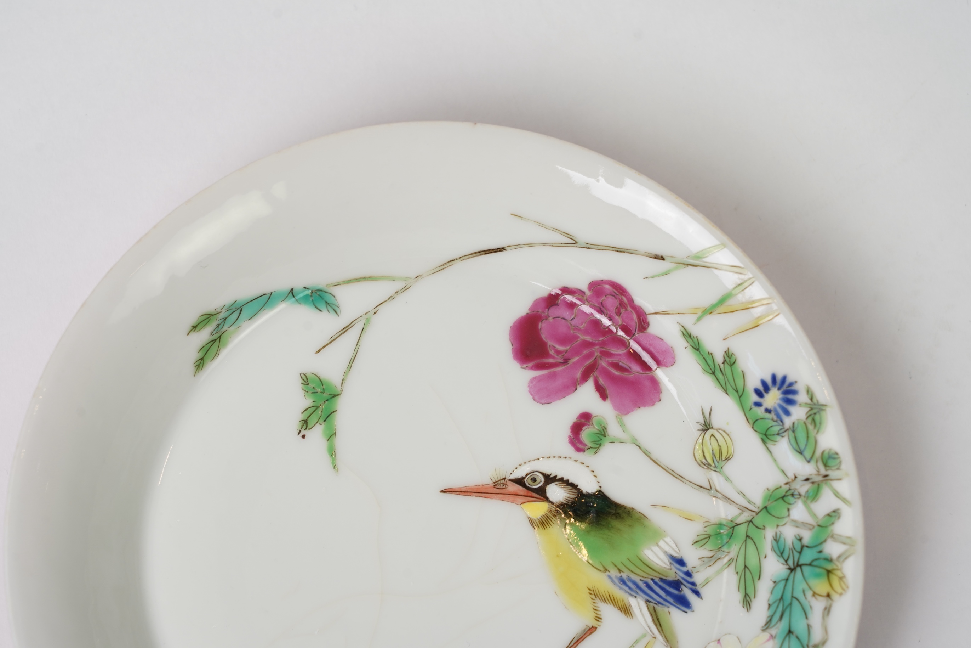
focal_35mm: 105
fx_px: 2832
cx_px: 486
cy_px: 324
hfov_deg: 19.5
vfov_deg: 13.0
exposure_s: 1/125
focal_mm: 105
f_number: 9
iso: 500
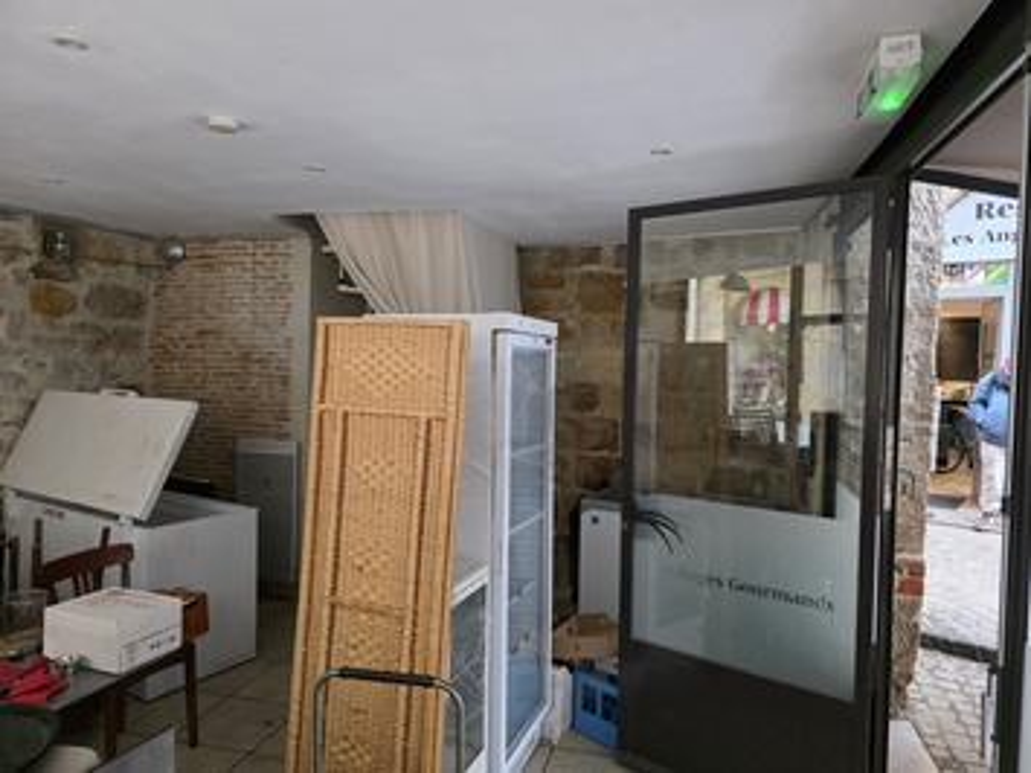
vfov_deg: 58.9
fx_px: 685
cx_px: 516
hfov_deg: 73.9
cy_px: 386
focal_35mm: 23
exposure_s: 1/100
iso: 800
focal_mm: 6.3
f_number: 1.7
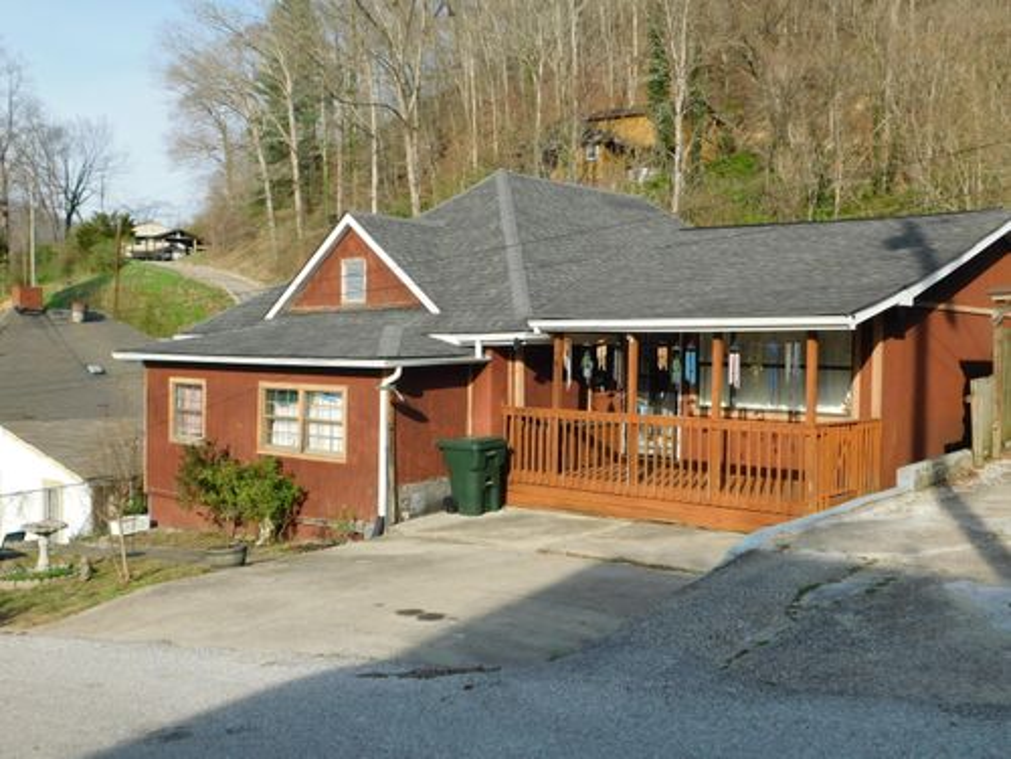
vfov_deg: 39.7
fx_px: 1051
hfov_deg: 51.4
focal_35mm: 36
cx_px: 506
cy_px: 380
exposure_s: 1/800
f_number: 3.5
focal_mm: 6.3
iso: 125
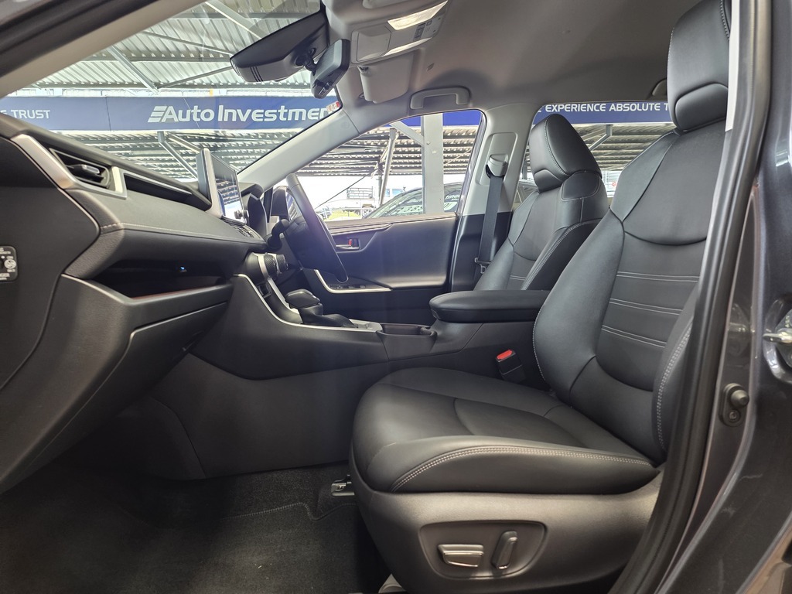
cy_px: 297
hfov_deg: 73.9
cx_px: 396
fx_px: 526
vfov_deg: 58.9
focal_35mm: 23
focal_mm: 6.25
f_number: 1.7
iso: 200
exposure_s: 1/100
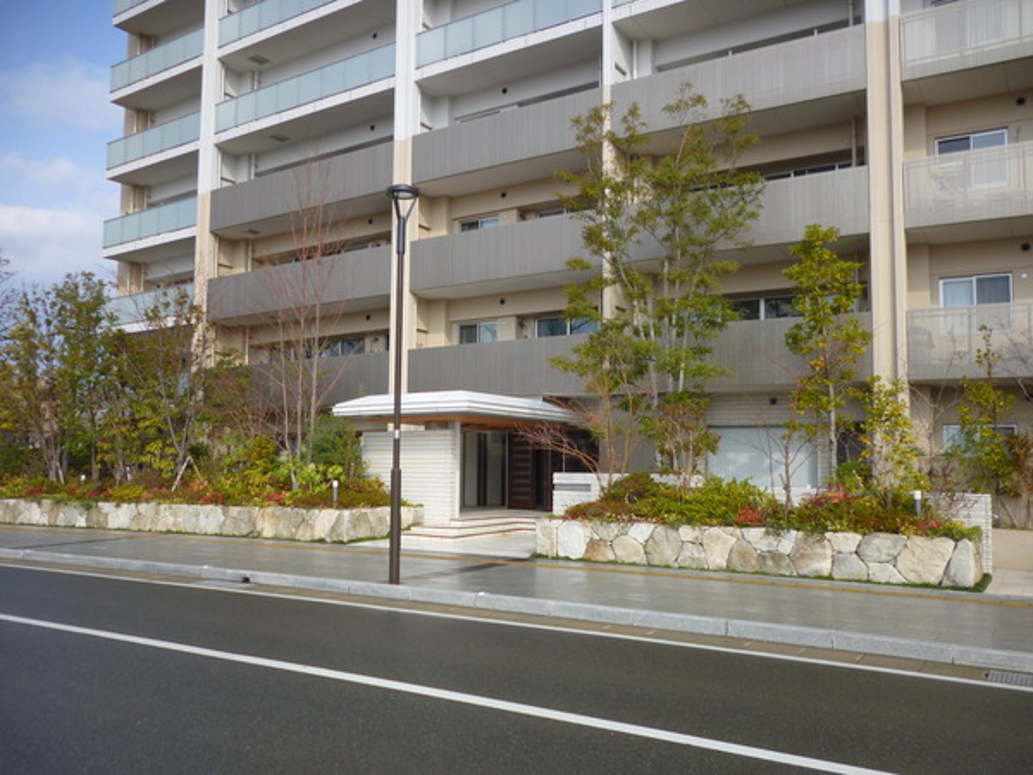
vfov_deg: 49.7
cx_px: 516
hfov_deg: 63.4
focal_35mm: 28
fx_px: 836
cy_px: 388
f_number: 3.1
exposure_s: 1/640
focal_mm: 5
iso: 100
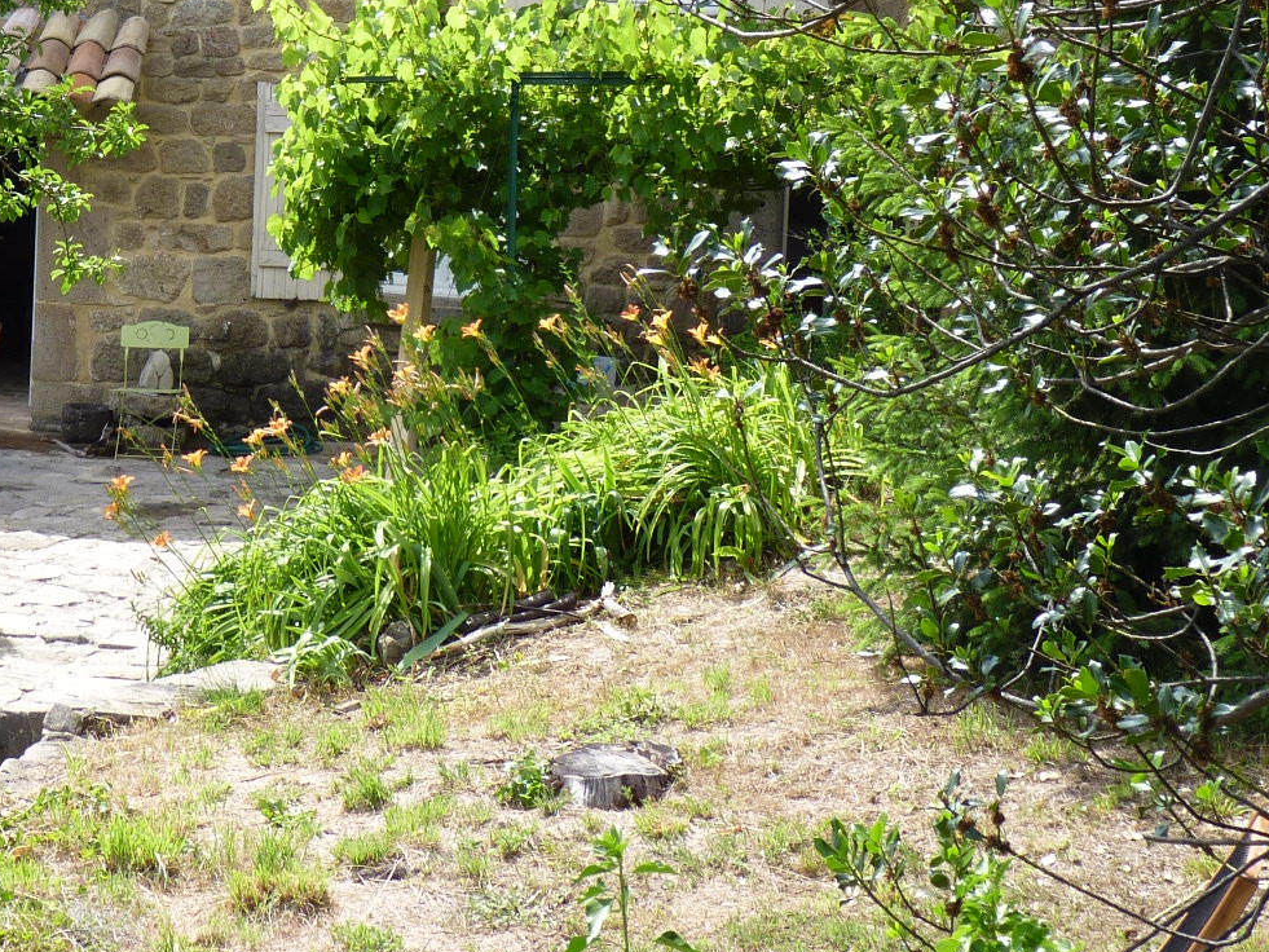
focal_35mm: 96
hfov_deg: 20.0
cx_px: 100
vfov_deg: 15.2
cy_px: 48
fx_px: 3520
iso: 80
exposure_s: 1/250
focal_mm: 8.2
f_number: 4
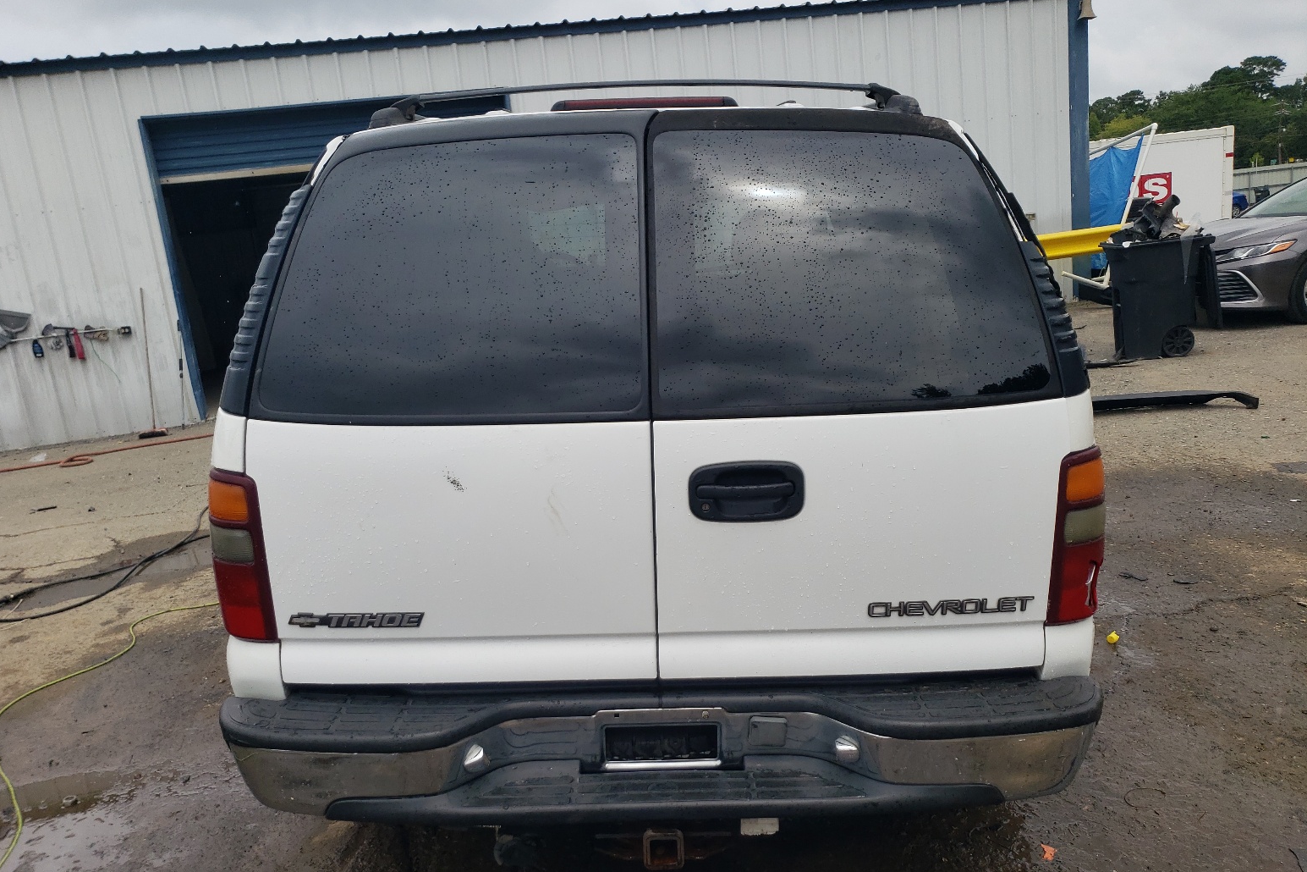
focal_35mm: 28
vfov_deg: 46.3
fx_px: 1016
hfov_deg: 65.5
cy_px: 481
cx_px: 633
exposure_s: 1/3333
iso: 50
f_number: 1.5
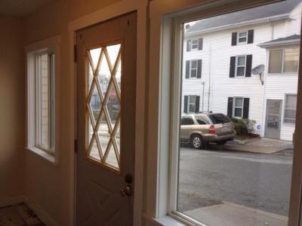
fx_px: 305
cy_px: 113
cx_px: 151
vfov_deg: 40.7
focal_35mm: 35
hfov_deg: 52.6
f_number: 2.4
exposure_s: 1/120
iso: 50
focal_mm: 4.28
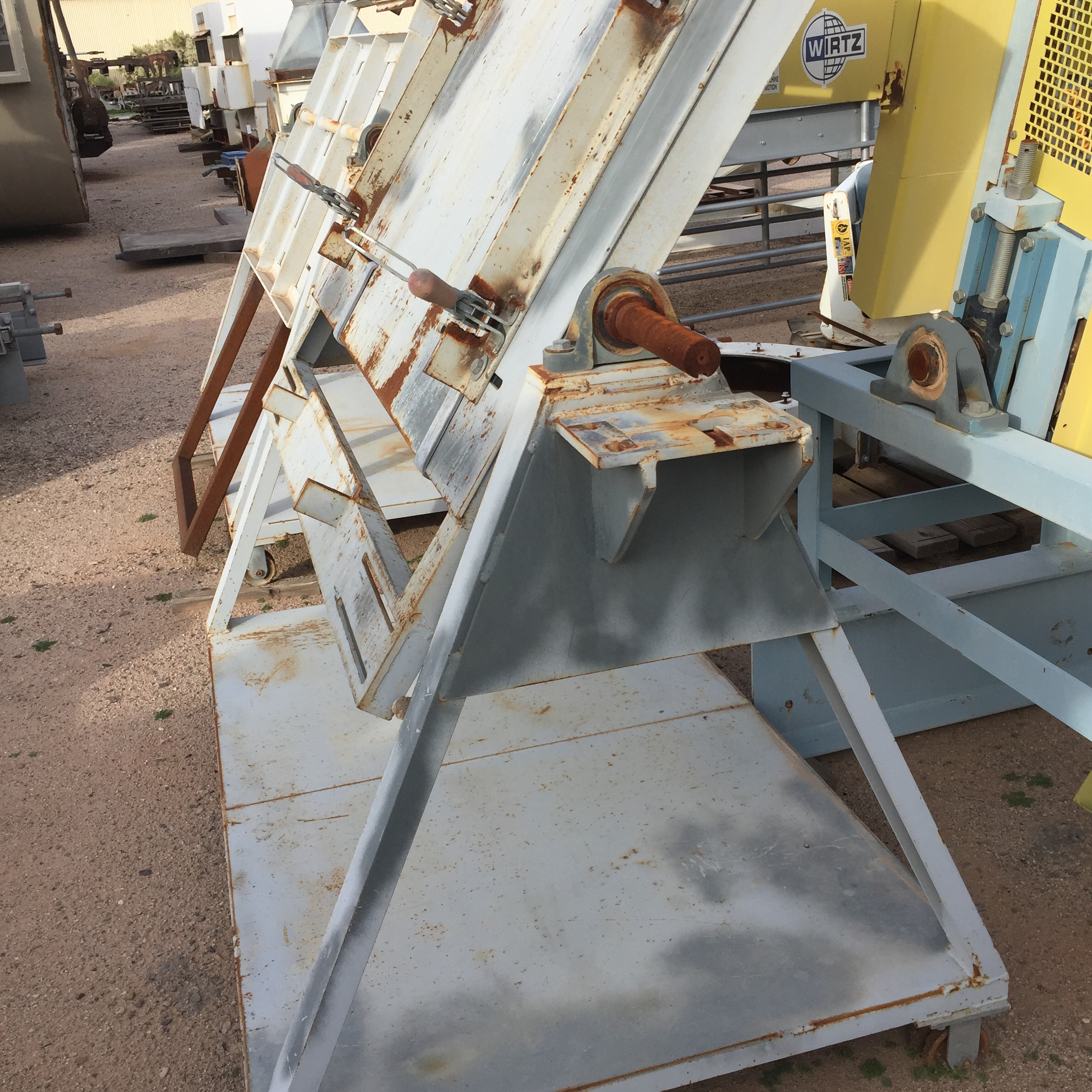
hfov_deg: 47.2
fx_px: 1249
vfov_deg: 47.2
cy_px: 530
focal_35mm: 35
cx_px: 556
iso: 32
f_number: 2.2
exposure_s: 1/1130
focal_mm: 4.15
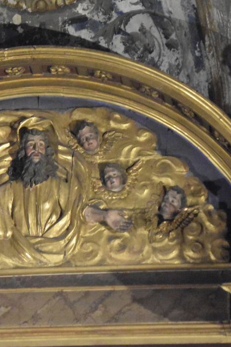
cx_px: 61
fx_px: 2069
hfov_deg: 6.4
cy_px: 174
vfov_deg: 9.6
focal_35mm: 215
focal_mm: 95
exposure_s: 1/25
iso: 12800
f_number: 4.5
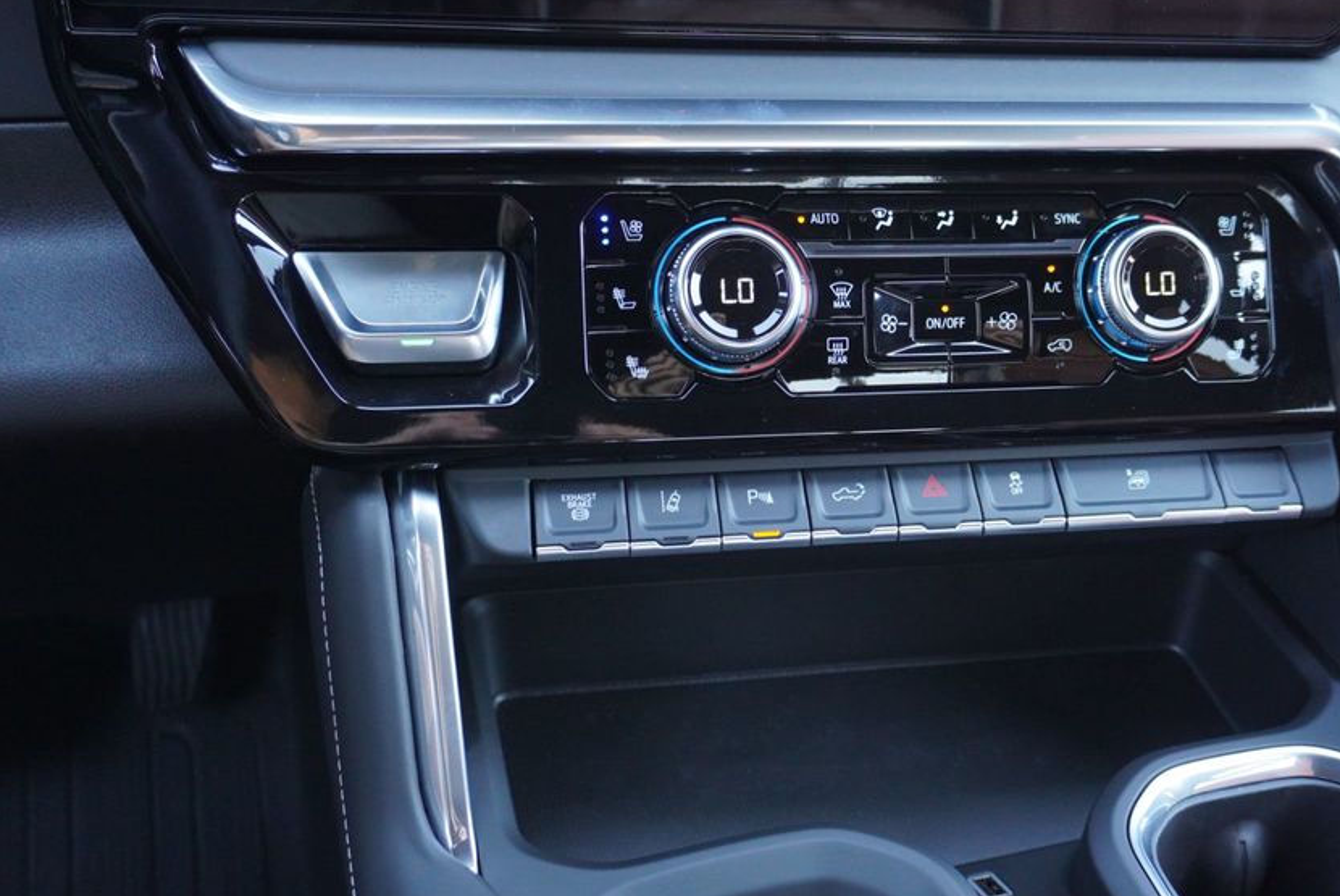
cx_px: 825
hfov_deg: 51.4
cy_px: 429
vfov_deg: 36.0
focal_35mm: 37
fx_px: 1378
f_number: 4
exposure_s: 1/160
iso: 1600
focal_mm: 20
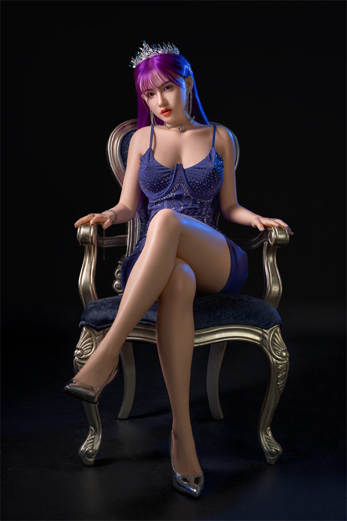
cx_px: 174
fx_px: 723
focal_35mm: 50
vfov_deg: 39.6
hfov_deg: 27.0
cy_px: 260
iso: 200
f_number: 4
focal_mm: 50
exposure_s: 1/125
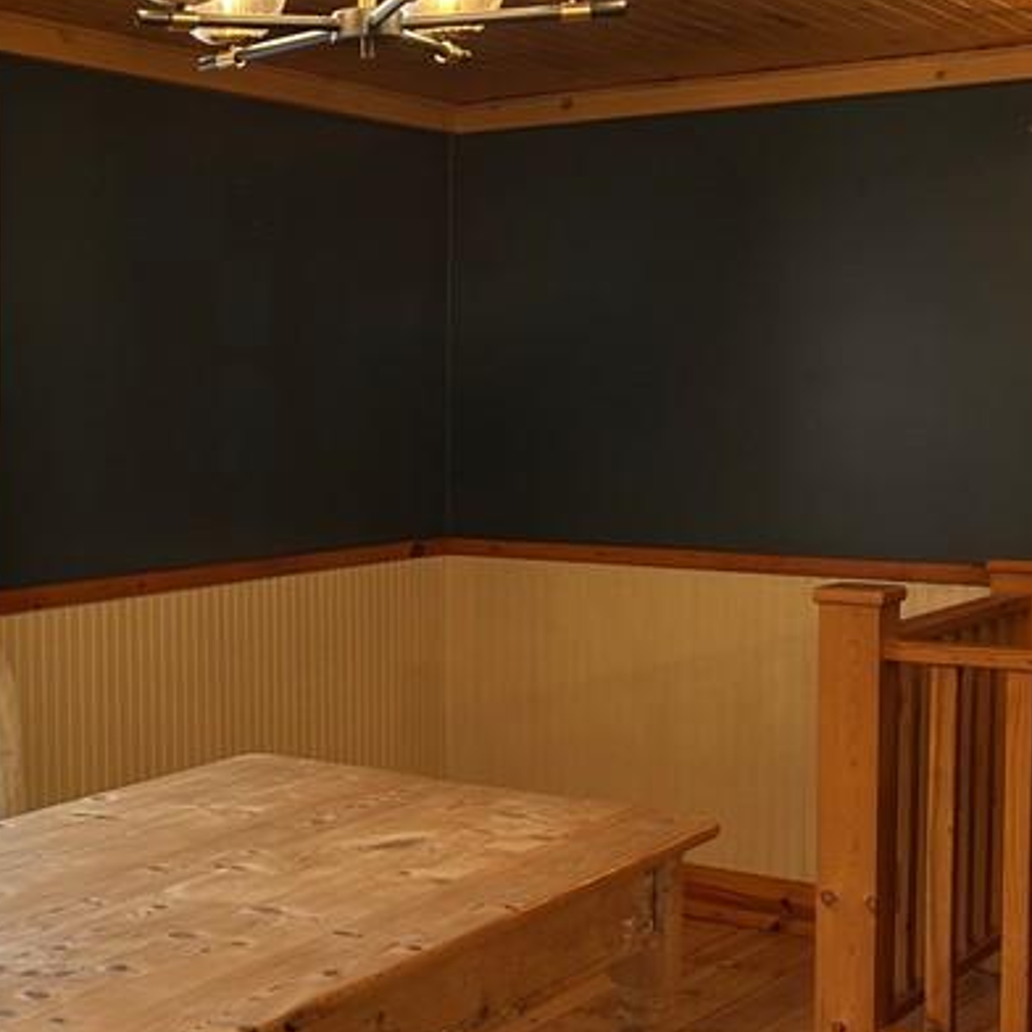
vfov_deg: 28.6
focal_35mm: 60
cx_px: 105
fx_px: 2024
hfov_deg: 27.6
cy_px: 513
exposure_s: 1/60
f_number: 1.5
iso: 64
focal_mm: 5.7
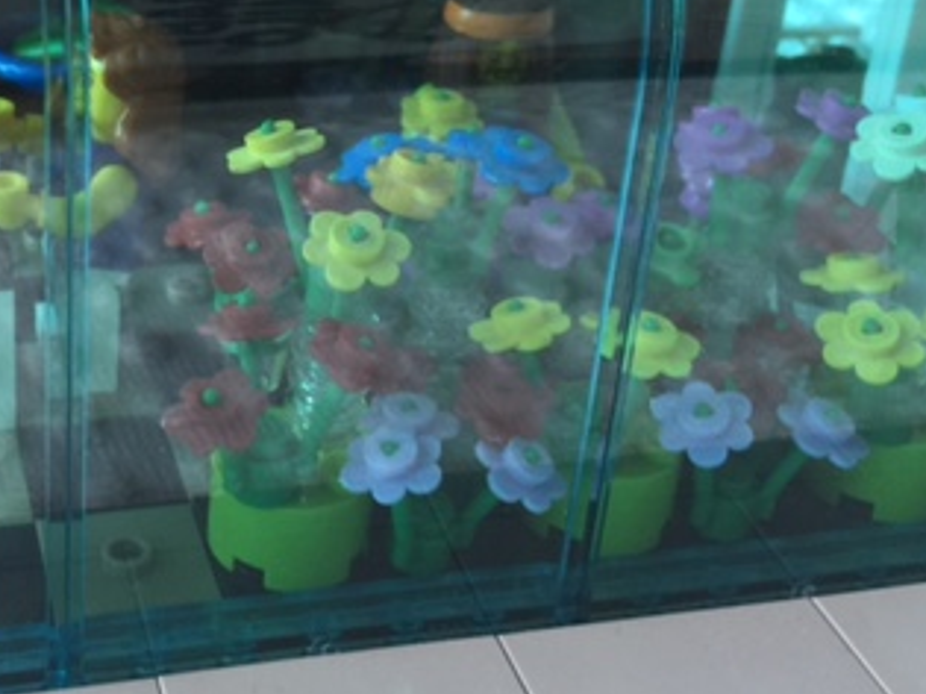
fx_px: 1578
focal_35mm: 59
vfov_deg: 24.5
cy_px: 153
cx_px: 191
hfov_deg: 31.9
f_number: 2.2
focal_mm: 4.15
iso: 40
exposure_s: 1/15
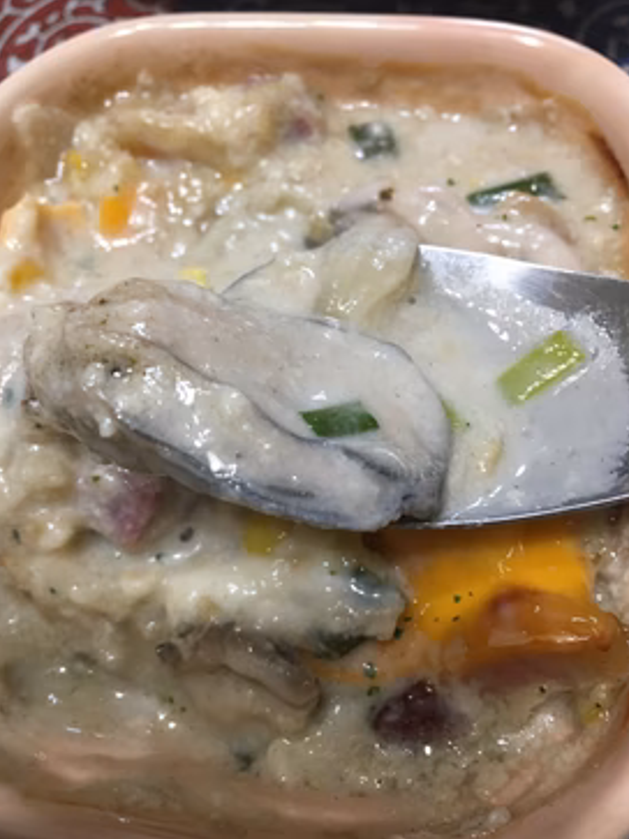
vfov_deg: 56.8
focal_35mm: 32
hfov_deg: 44.1
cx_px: 298
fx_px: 776
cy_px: 418
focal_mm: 4.15
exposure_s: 1/30
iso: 125
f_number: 2.2
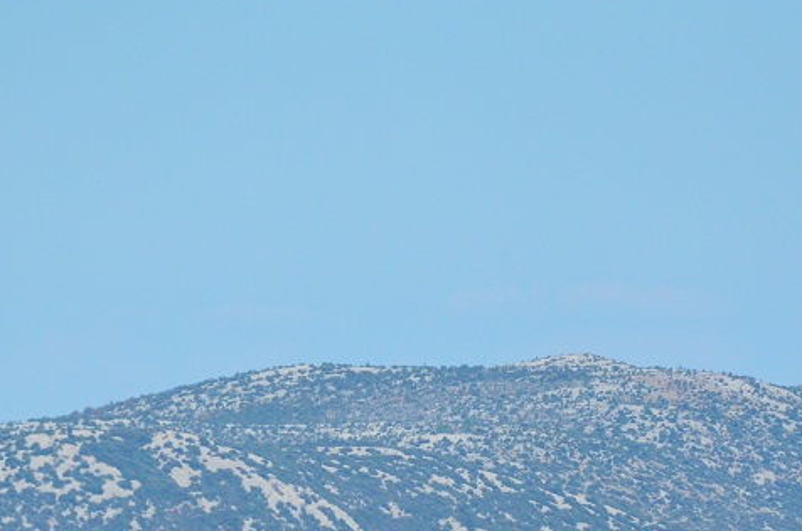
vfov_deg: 1.7
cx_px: 437
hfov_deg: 2.5
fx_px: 18181
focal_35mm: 818
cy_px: 508
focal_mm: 260
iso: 1400
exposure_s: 1/8000
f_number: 5.6
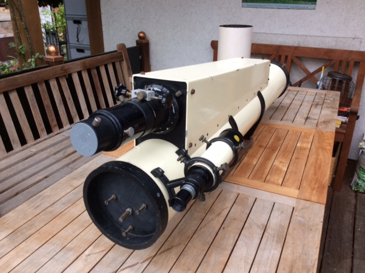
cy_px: 136
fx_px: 337
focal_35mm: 32
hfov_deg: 56.9
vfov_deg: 44.1
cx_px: 182
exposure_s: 1/132
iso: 32
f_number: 2.4
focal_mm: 3.3
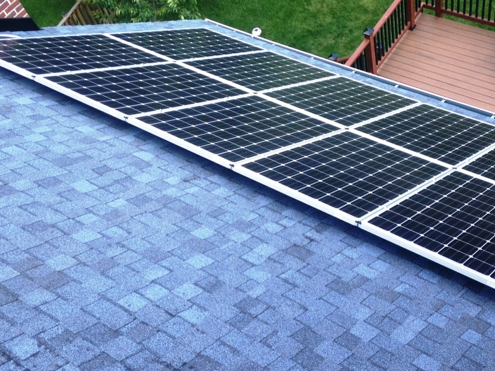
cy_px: 201
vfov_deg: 27.5
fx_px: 758
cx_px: 276
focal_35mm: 53
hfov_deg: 36.1
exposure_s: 1/268
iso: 50
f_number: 2.4
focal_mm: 4.12
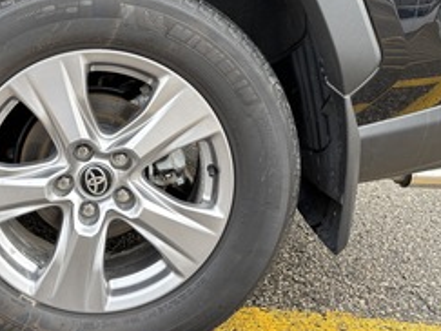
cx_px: 87
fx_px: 573
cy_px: 92
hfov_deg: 40.3
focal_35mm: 45
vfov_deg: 31.7
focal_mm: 5.96
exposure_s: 1/256
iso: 40
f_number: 1.6
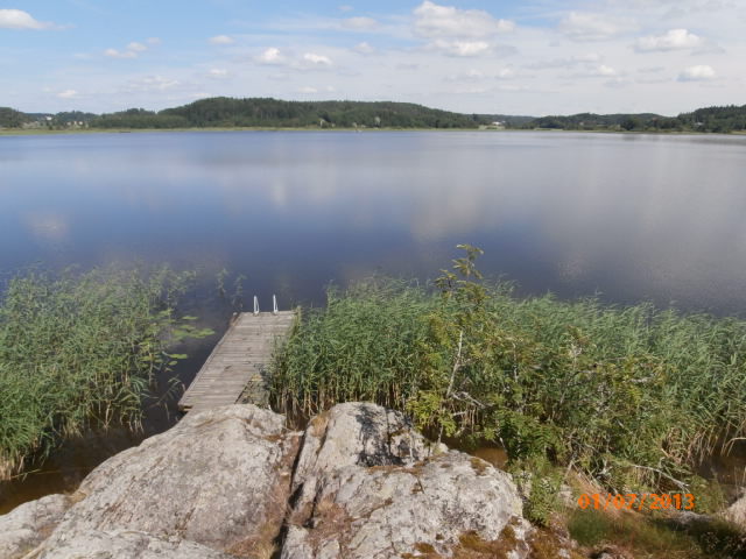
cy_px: 280
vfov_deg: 56.8
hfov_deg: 71.6
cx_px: 373
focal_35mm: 24
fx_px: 517
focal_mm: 4.2
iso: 100
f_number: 7.9
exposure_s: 1/200
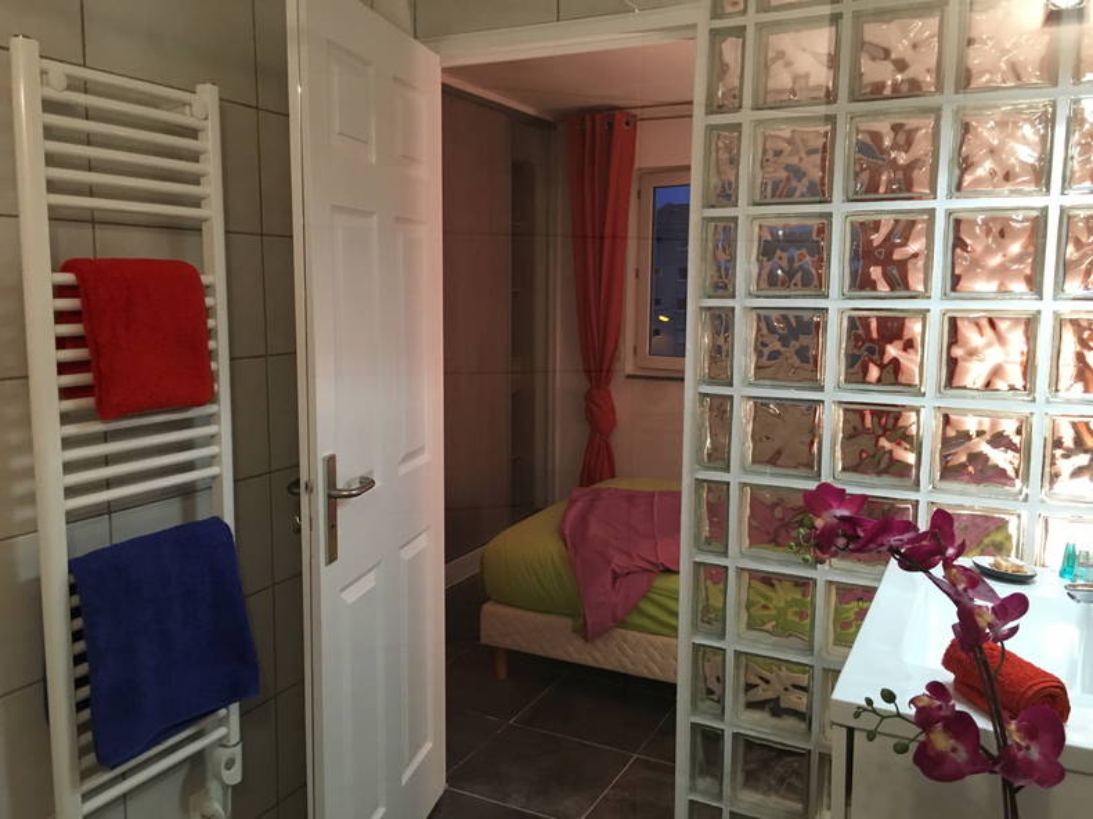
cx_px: 546
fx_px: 915
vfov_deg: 48.2
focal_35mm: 29
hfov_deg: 61.7
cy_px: 410
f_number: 2.2
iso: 250
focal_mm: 4.15
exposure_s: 1/33
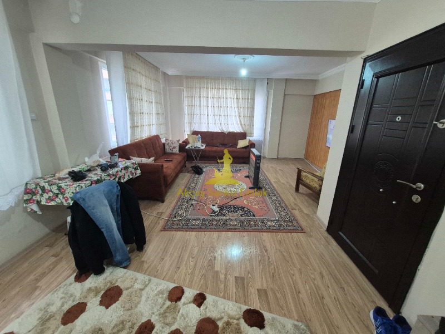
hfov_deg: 106.2
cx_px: 222
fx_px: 167
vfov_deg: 89.9
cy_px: 167
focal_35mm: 13
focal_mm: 1.74
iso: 500
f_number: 2.2
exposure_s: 1/50
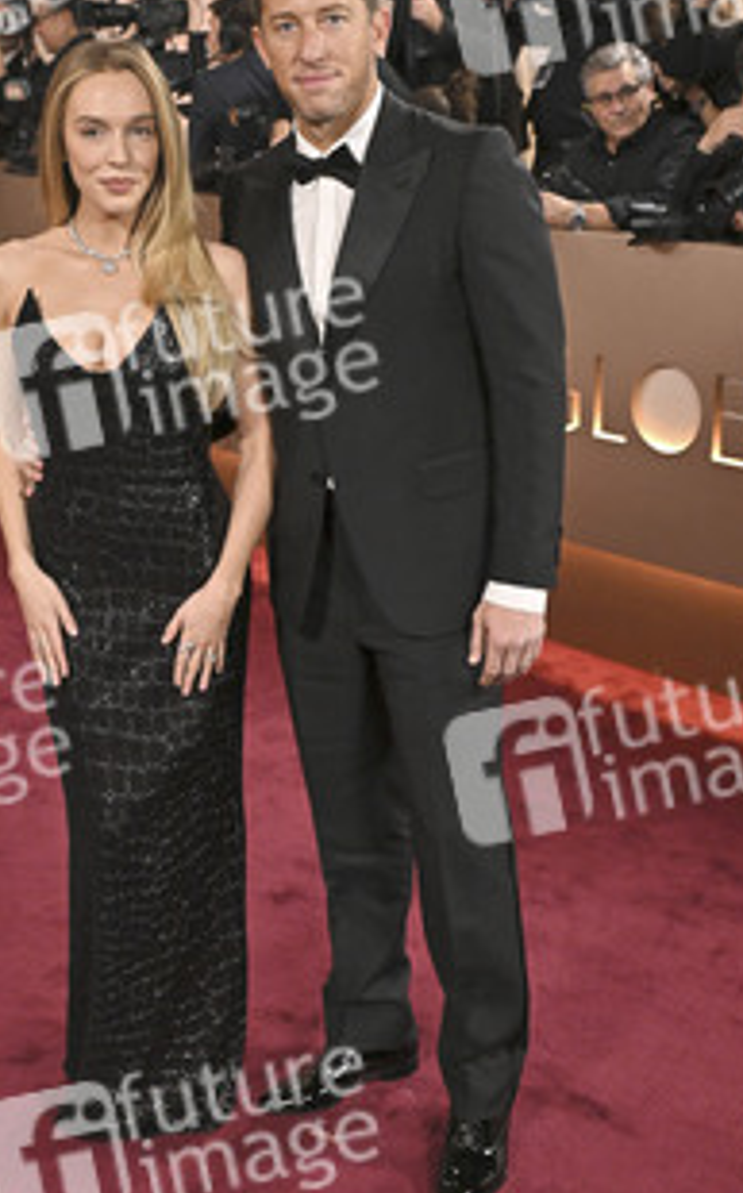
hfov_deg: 25.7
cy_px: 562
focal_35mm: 50
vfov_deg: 40.3
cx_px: 293
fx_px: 1624
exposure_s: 1/320
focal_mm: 38
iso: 2500
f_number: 5.6
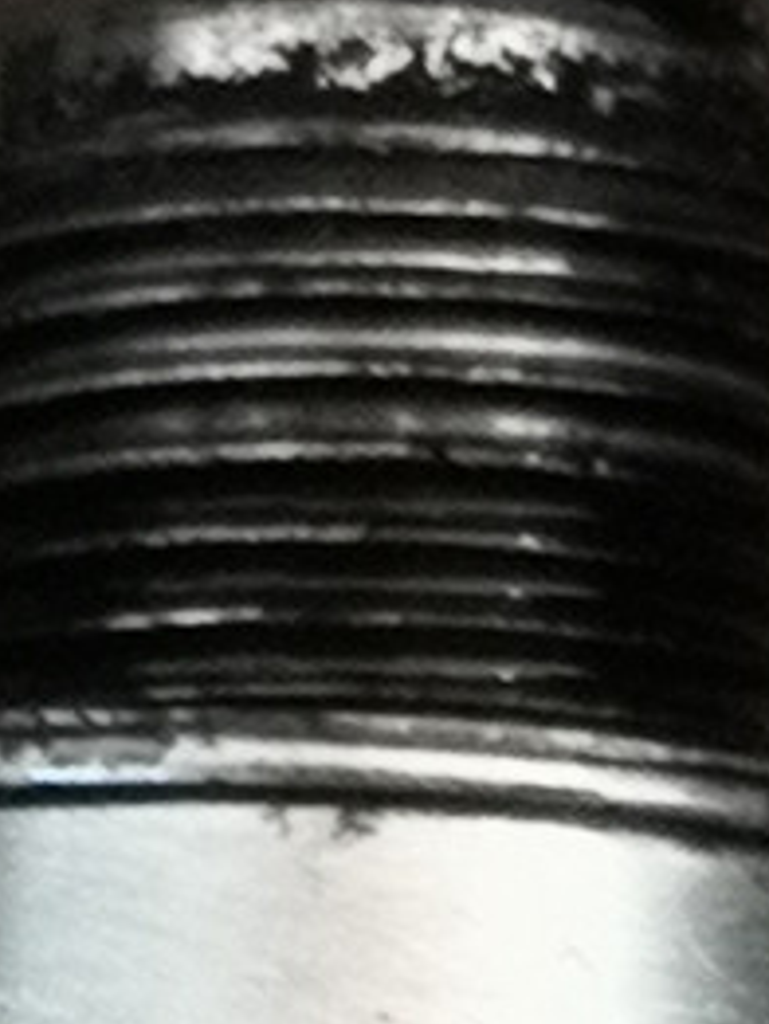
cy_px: 1542
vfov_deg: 4.7
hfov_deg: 3.5
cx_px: 561
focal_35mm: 420
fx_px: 12430
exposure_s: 1/33.3
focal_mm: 3.95
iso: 250
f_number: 1.6
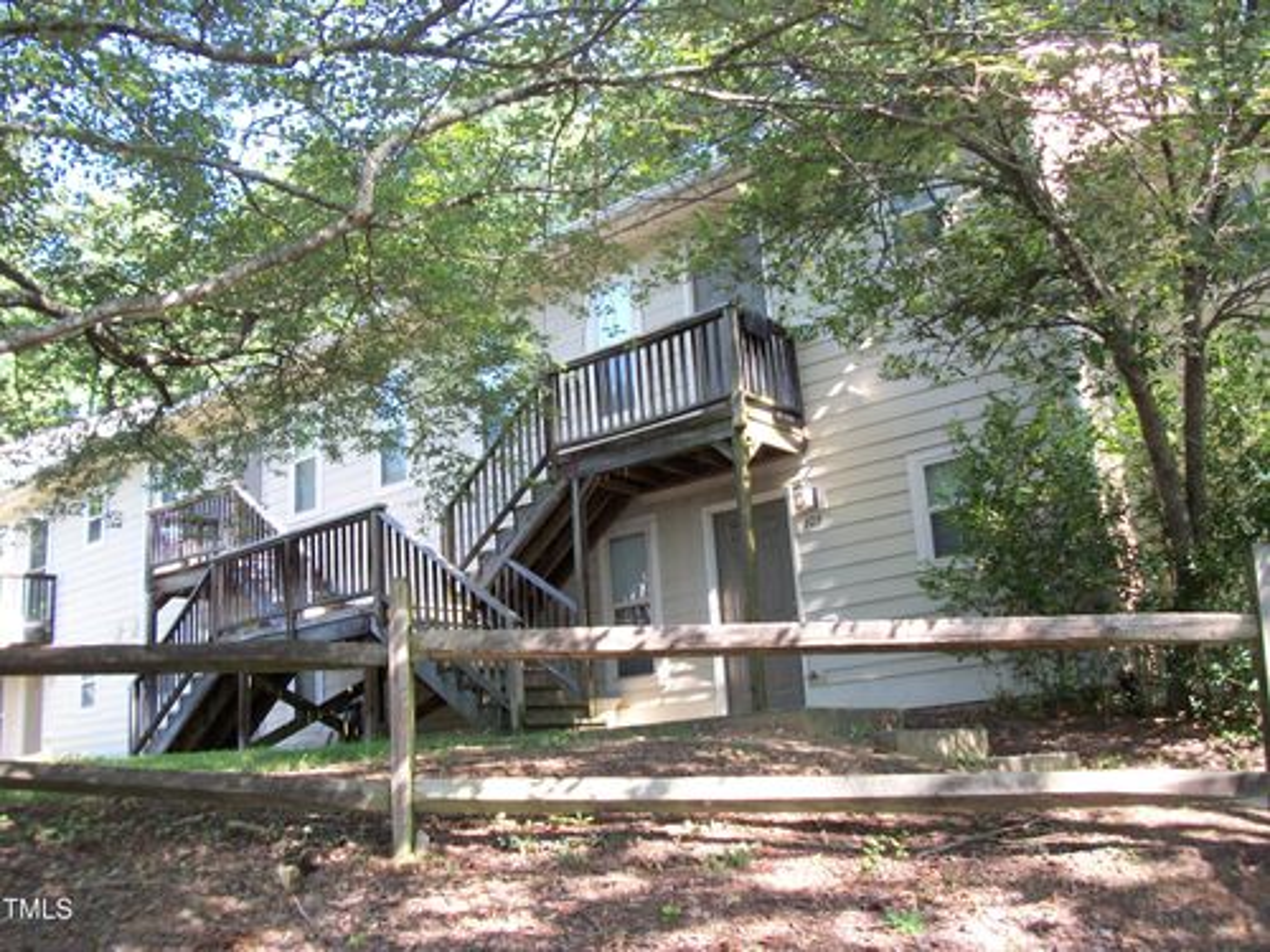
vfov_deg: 44.2
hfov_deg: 56.8
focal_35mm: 32
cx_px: 635
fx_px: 1174
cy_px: 476
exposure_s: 1/80
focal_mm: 5.7
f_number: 2.9
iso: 80
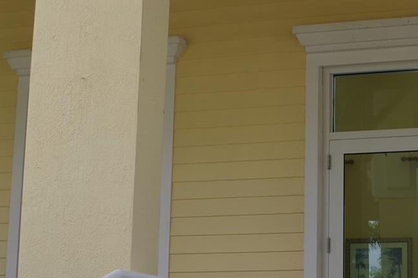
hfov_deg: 26.5
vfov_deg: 18.3
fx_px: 859
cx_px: 366
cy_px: 210
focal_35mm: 74
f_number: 5.6
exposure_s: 1/125
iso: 100
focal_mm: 20
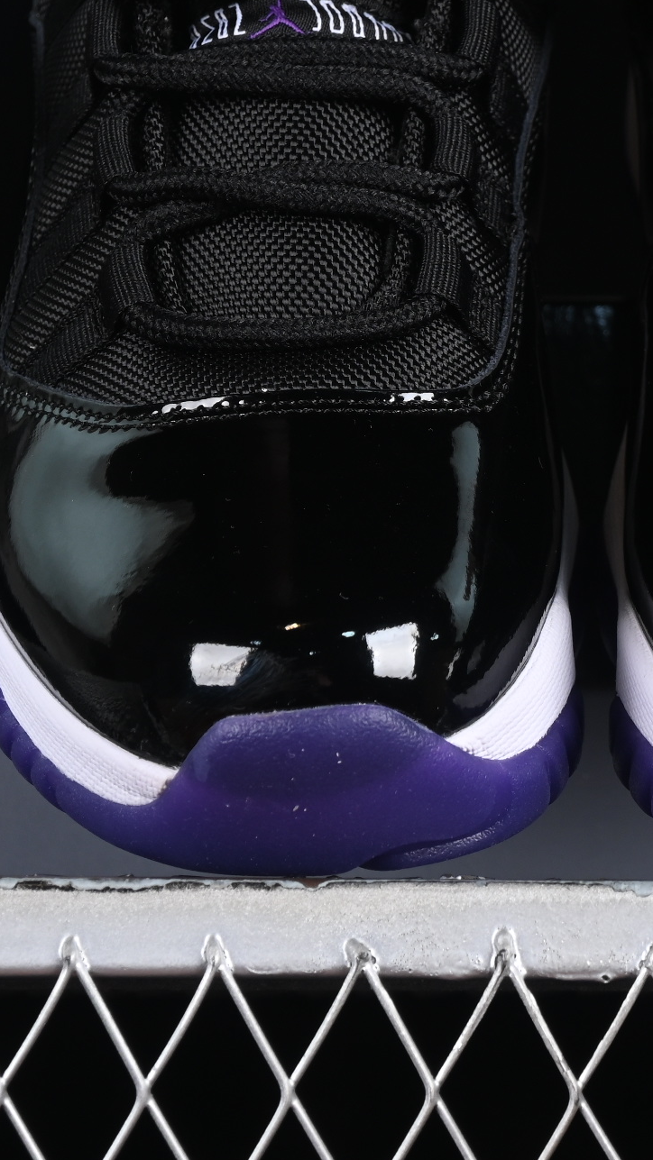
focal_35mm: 170
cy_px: 372
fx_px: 5233
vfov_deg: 12.6
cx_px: 604
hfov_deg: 7.1
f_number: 6.3
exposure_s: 1/60
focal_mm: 50
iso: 160
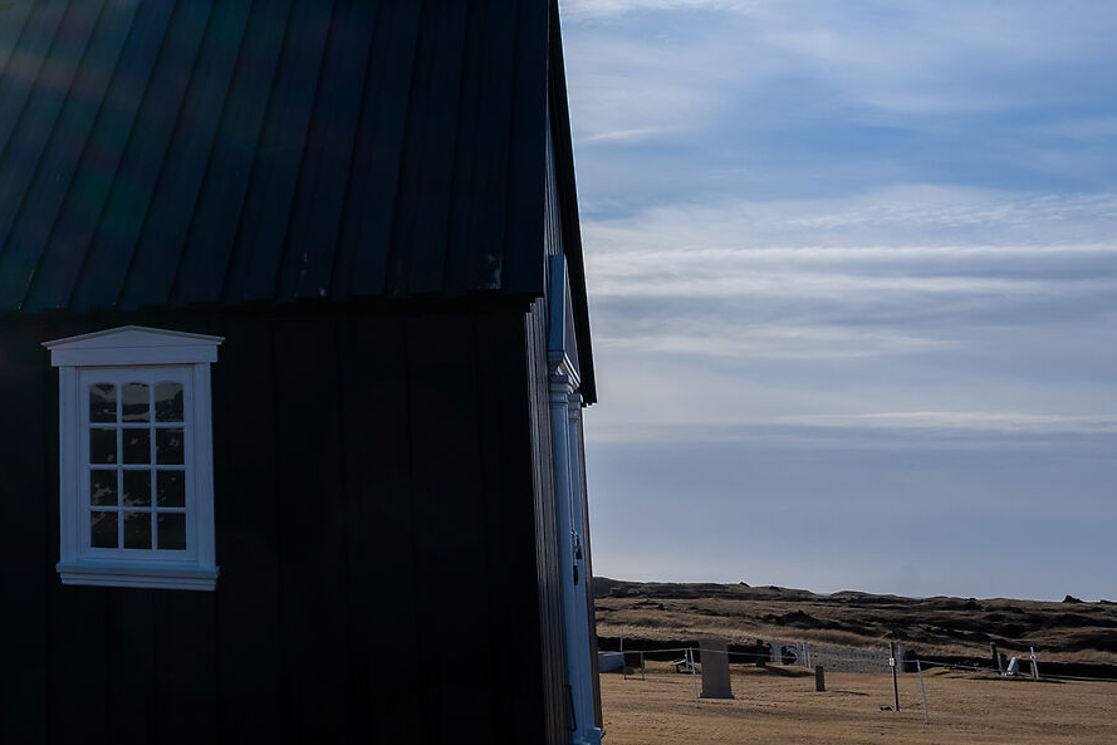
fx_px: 1676
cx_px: -266
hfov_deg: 30.5
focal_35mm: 54
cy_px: 141
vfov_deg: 24.6
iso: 125
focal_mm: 20
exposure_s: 1/320
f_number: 11
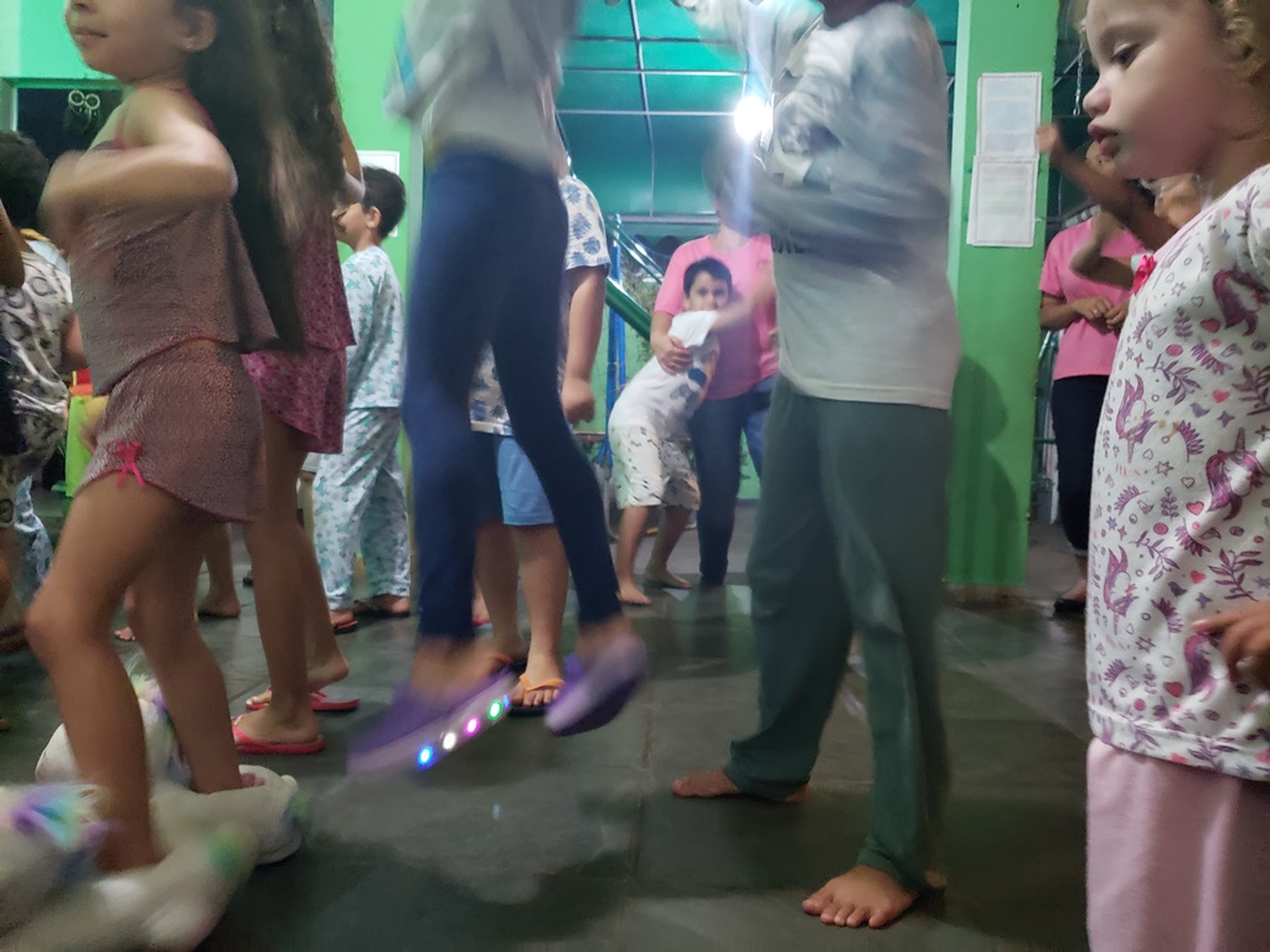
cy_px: 476
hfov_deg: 67.3
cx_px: 635
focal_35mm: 26
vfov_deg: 53.1
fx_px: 954
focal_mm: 4.3
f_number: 1.5
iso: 800
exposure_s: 1/17
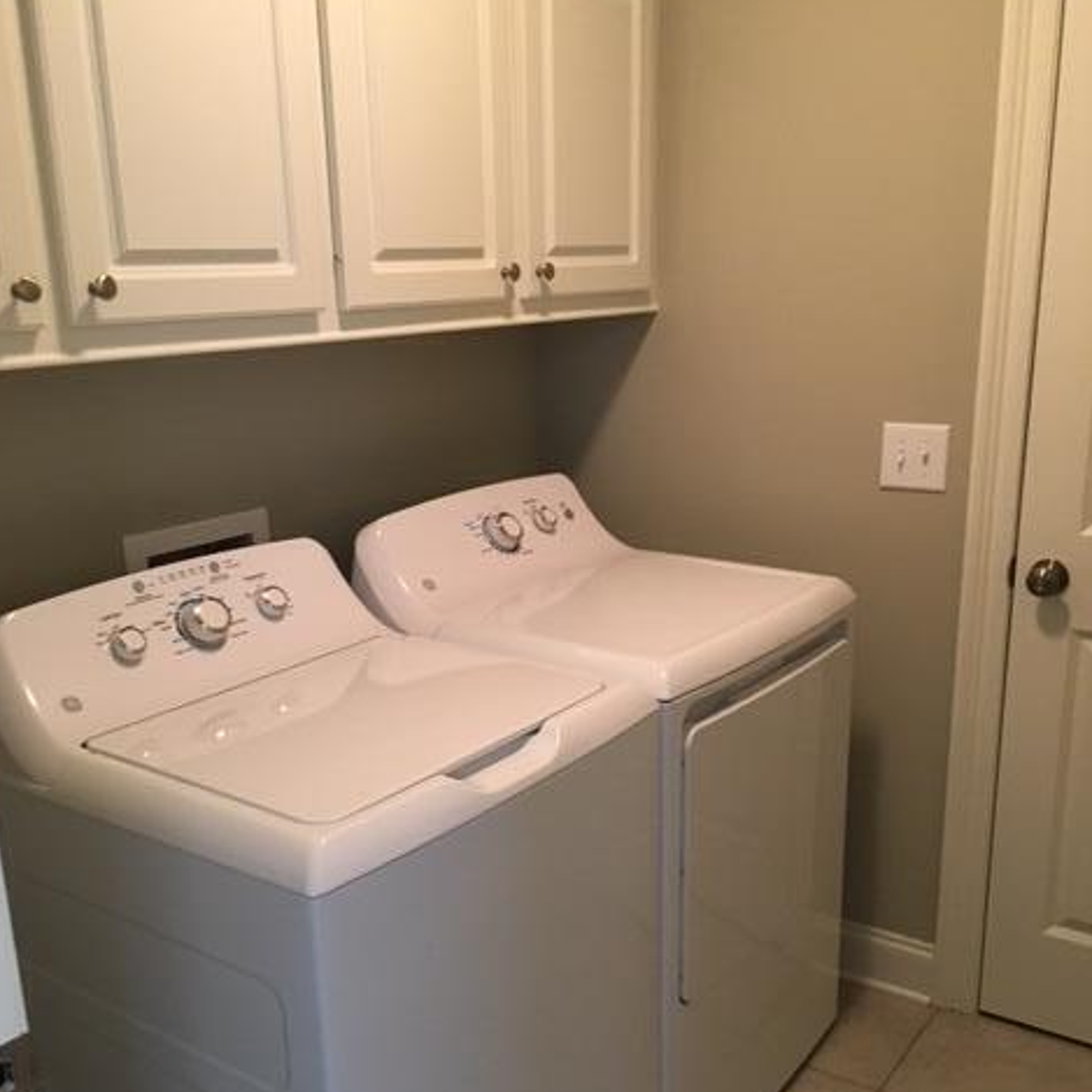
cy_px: 643
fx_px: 1249
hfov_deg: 47.2
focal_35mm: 35
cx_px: 536
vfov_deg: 47.0
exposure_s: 1/30
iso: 160
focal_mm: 4.15
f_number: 2.2
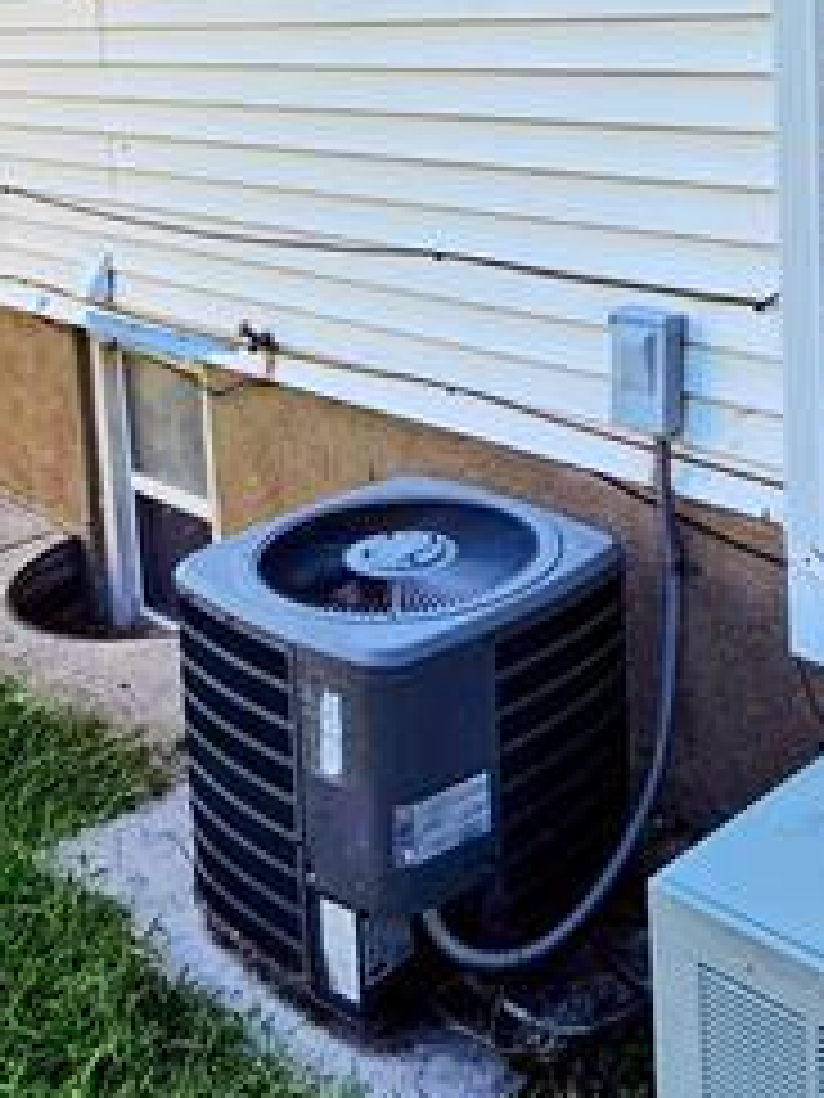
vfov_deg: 42.2
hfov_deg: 34.9
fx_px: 1301
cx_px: 531
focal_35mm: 41
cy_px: 122
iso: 50
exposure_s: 1/805
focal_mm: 2.2
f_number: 2.2
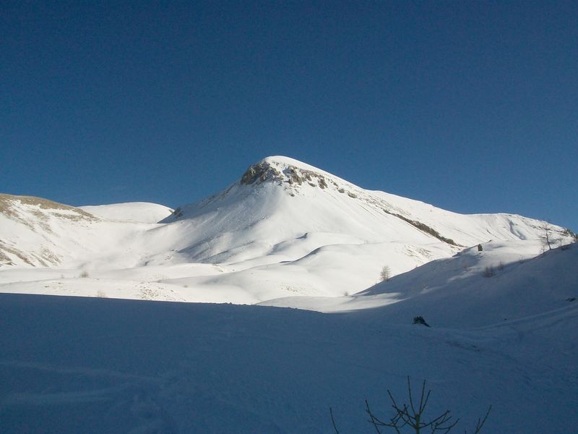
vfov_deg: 41.8
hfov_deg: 54.0
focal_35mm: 34
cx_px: 289
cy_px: 217
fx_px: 568
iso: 80
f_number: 5.5
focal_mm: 5.7
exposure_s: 1/1250
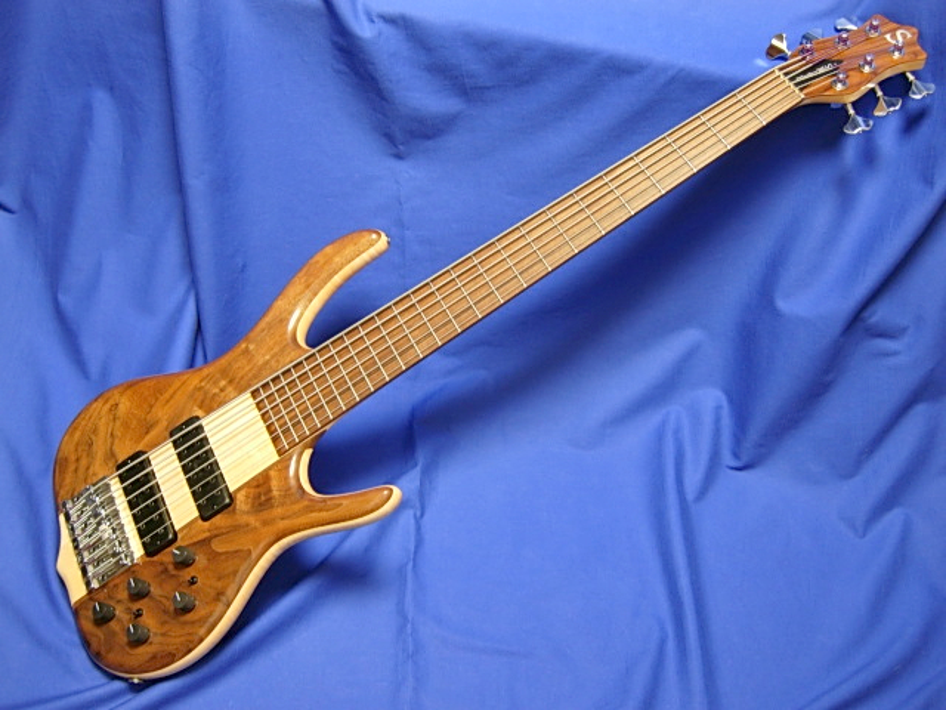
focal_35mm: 36
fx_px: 984
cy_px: 355
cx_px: 473
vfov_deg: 39.7
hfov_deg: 51.4
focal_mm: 7.5
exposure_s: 1/4
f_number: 2.7
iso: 122
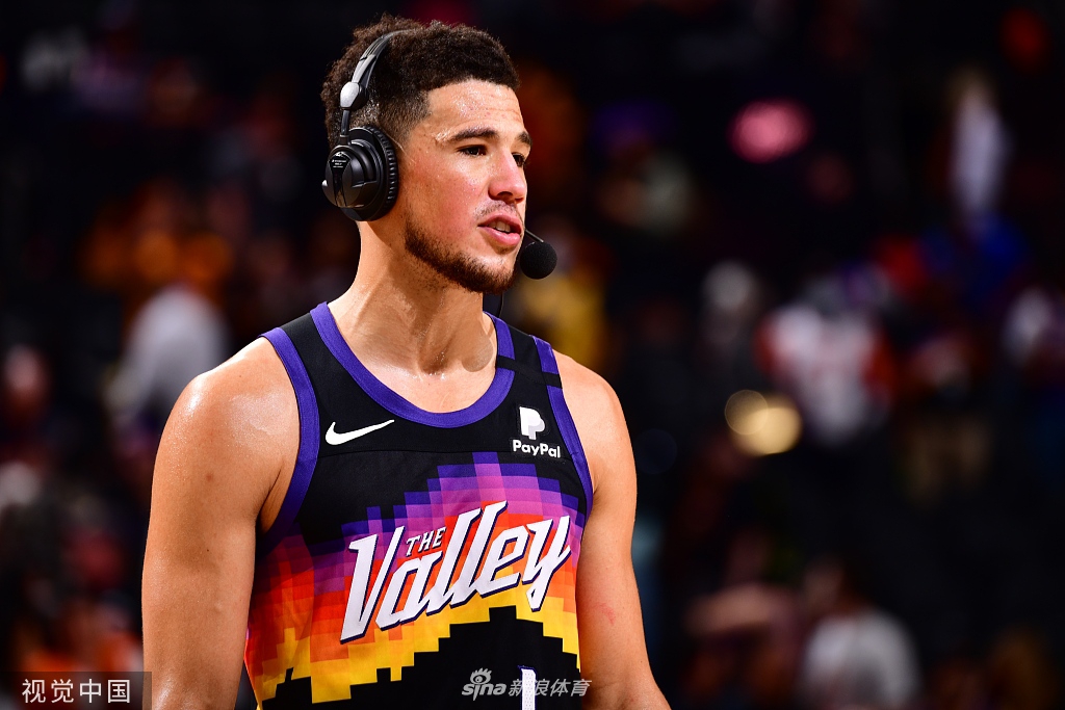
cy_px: 355
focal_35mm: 360
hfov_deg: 5.7
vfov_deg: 3.8
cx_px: 532
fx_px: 10651
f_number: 5.6
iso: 320
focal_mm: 360
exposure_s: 1/250
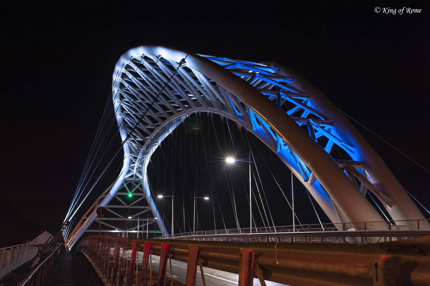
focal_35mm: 35
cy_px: 143
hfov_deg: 54.5
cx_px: 215
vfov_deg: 37.8
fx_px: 418
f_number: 5
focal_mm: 35
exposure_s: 1/15
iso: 1250
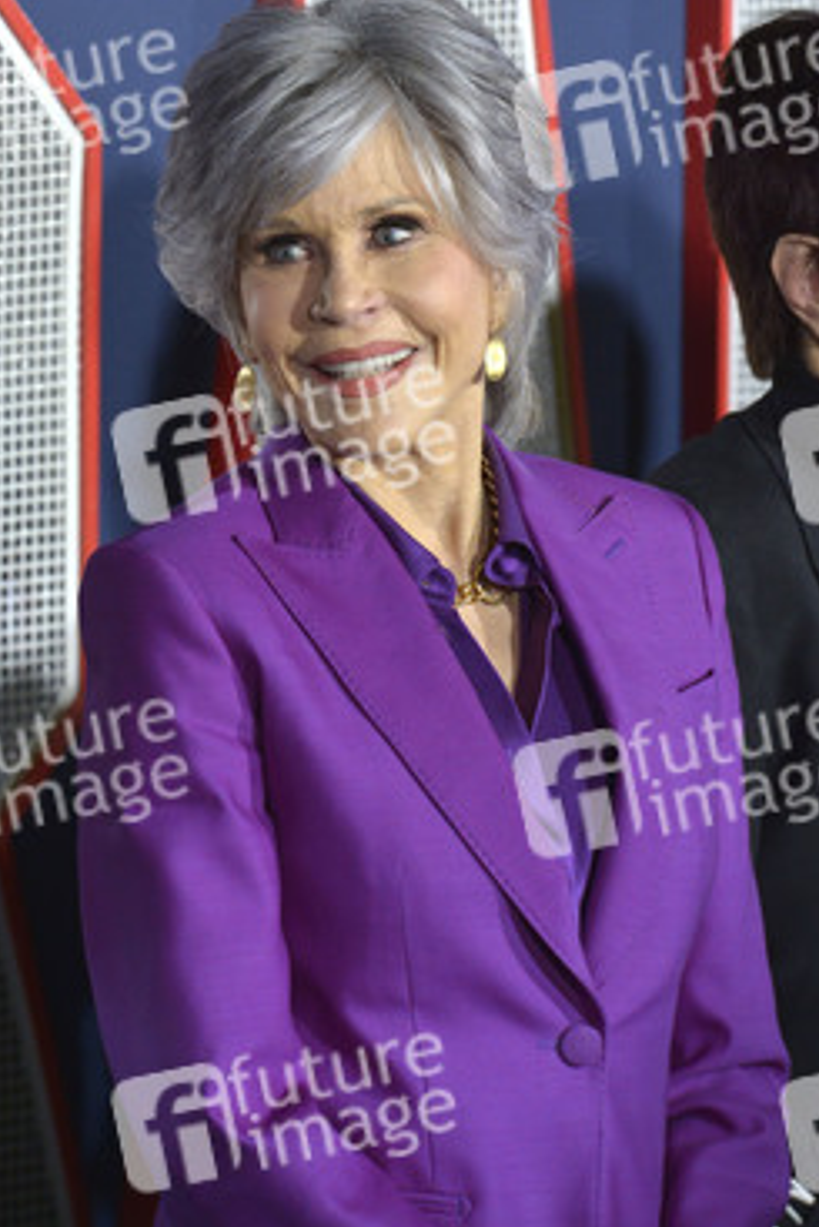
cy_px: 612
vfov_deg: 9.4
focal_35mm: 218
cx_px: 383
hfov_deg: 6.3
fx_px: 7432
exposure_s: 1/320
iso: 2000
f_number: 6.3
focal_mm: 200
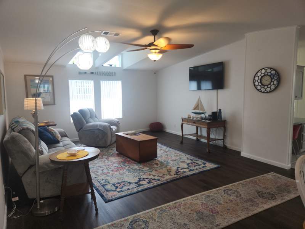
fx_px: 203
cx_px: 152
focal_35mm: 23
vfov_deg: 58.9
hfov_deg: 73.9
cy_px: 114
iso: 32
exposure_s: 1/60
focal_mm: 5.4
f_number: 1.8
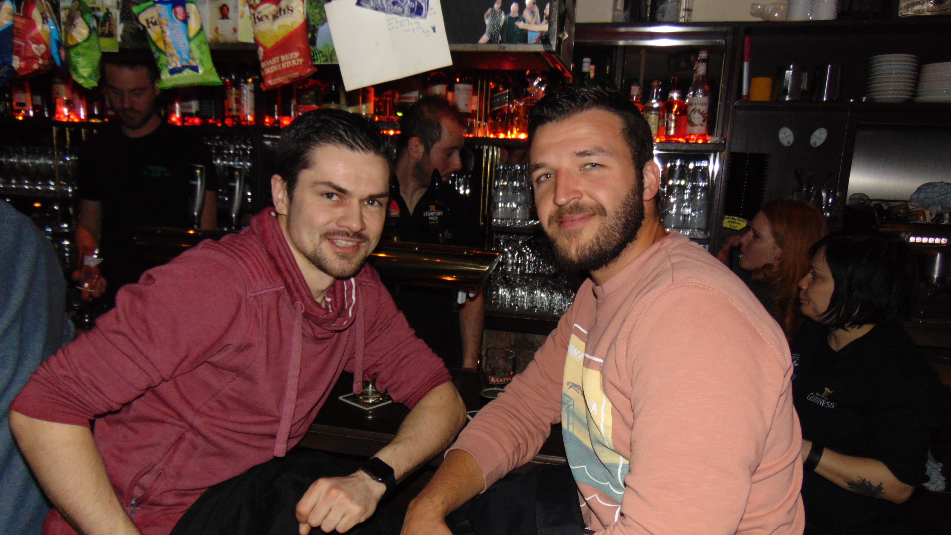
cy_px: 320
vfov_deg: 41.3
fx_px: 706
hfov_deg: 67.9
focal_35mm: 28
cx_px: 463
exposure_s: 1/30
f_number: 3
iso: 200
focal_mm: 4.5
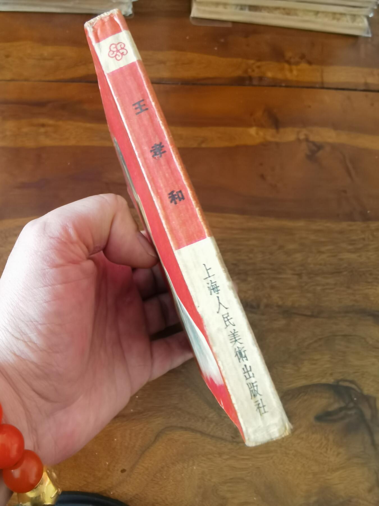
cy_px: 253
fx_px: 394
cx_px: 190
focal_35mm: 27
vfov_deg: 65.3
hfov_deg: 51.4
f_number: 2.2
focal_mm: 2.26
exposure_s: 1/33.3
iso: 400
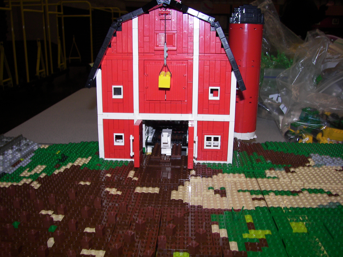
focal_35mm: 36
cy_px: 128
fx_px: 357
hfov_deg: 51.4
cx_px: 172
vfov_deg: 39.7
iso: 64
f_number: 2.8
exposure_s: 1/30
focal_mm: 6
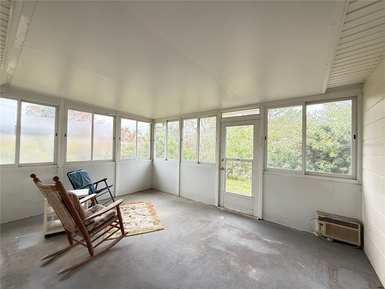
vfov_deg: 85.7
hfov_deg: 102.1
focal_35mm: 14
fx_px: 156
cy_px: 144
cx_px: 192
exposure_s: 1/65
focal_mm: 2.22
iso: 320
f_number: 2.2
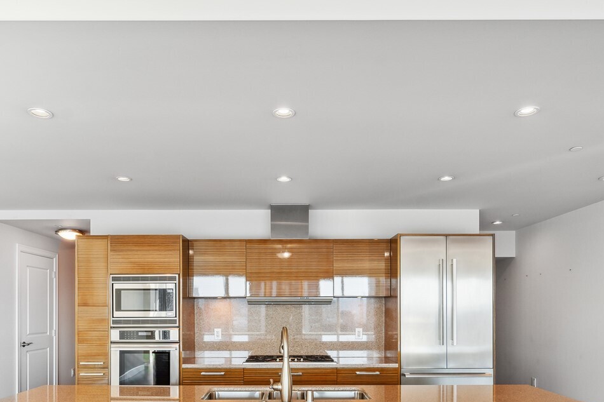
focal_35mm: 25
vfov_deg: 48.1
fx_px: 419
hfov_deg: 71.5
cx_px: 285
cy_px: 328
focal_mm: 14
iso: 200
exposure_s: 1/125
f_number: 8
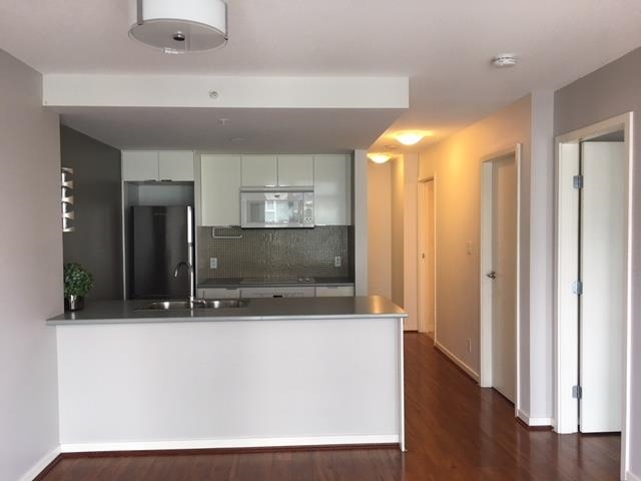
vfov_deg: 48.2
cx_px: 320
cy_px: 240
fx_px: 537
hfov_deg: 61.7
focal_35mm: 29
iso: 40
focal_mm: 4.15
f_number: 2.2
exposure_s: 1/30
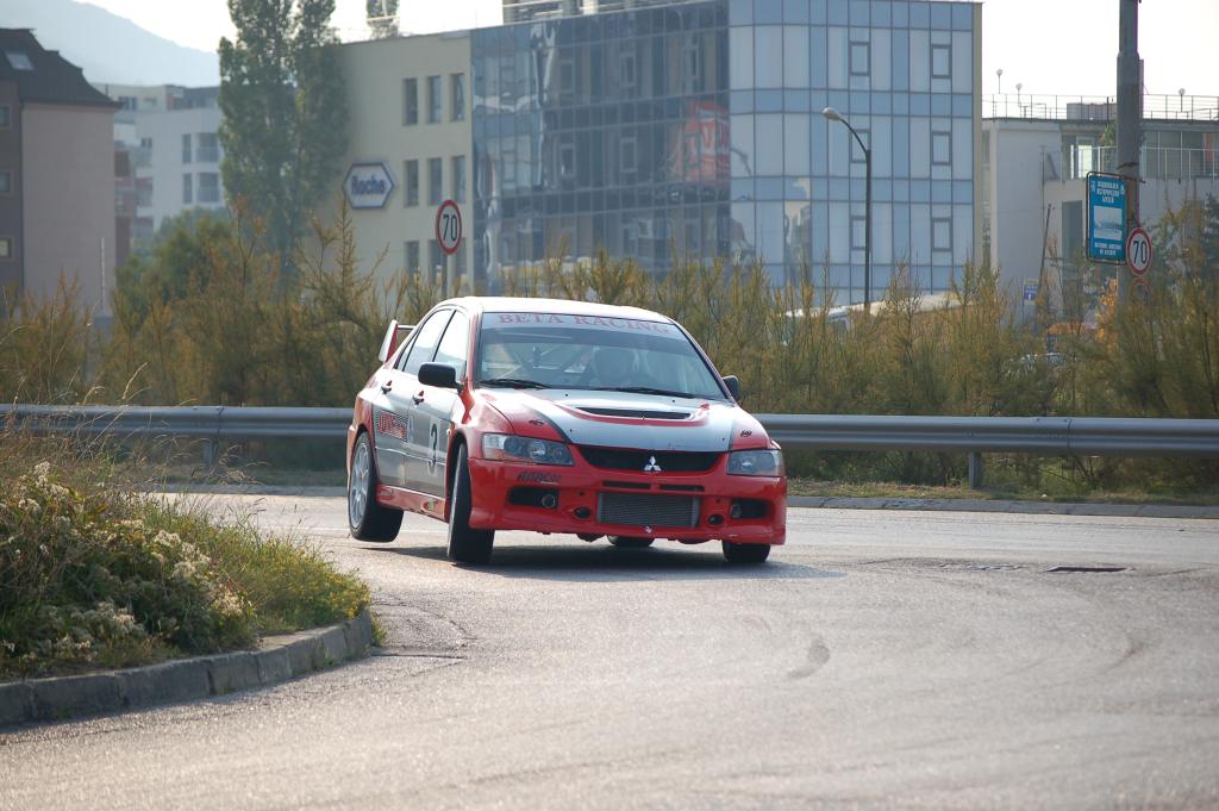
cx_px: 610
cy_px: 406
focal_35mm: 158
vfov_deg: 8.7
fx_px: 5329
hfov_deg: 13.1
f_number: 4.8
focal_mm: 105
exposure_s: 1/1000
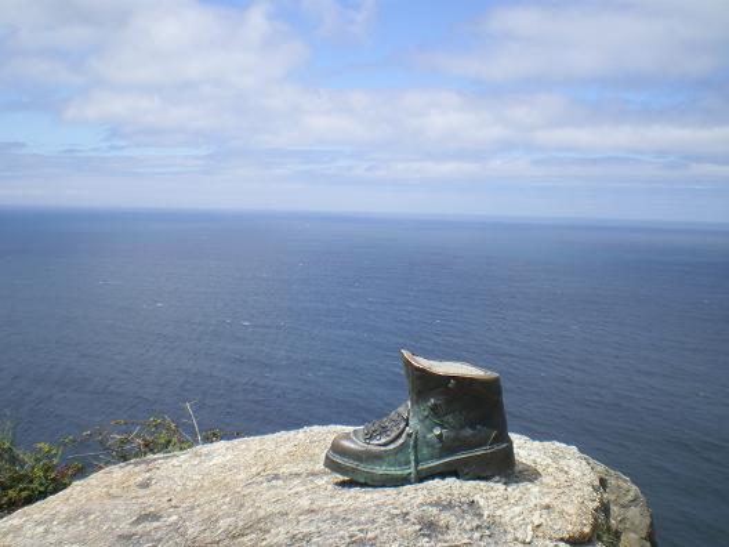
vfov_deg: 37.7
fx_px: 800
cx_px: 364
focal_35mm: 38
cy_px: 274
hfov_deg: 49.0
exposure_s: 1/400
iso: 64
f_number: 4.6
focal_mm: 6.3
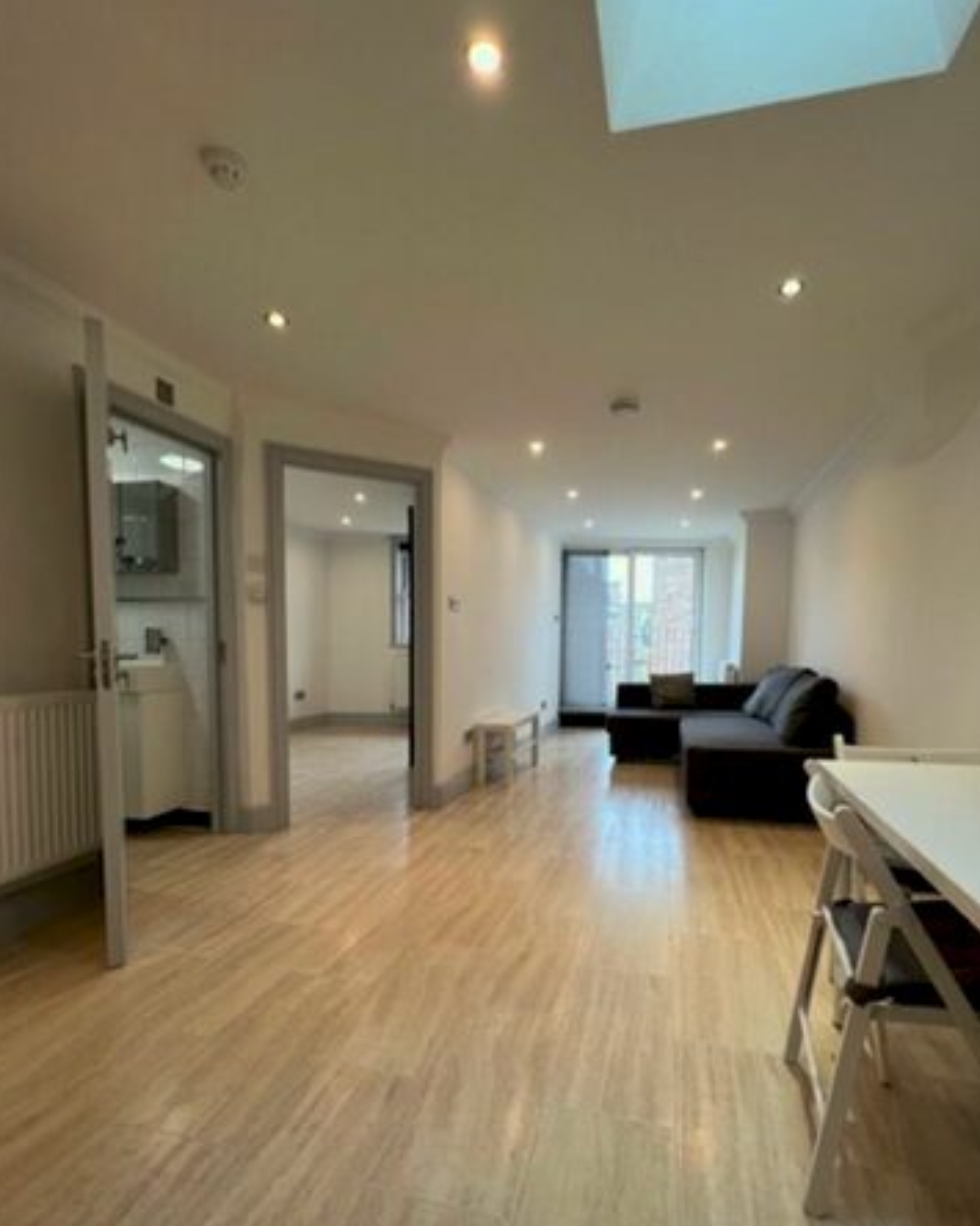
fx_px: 544
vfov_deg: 96.5
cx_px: 527
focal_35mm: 15
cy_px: 678
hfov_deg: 83.9
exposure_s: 1/100
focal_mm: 1.57
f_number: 1.8
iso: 100
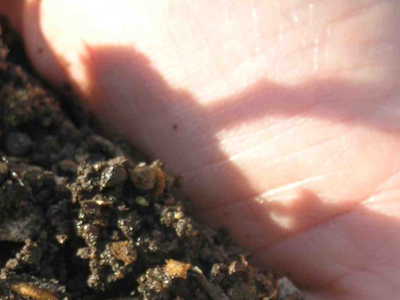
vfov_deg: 3.5
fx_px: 4910
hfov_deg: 4.6
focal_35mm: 425
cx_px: -98
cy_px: 78
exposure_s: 1/72.5
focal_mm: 35.9
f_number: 4.3
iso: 50
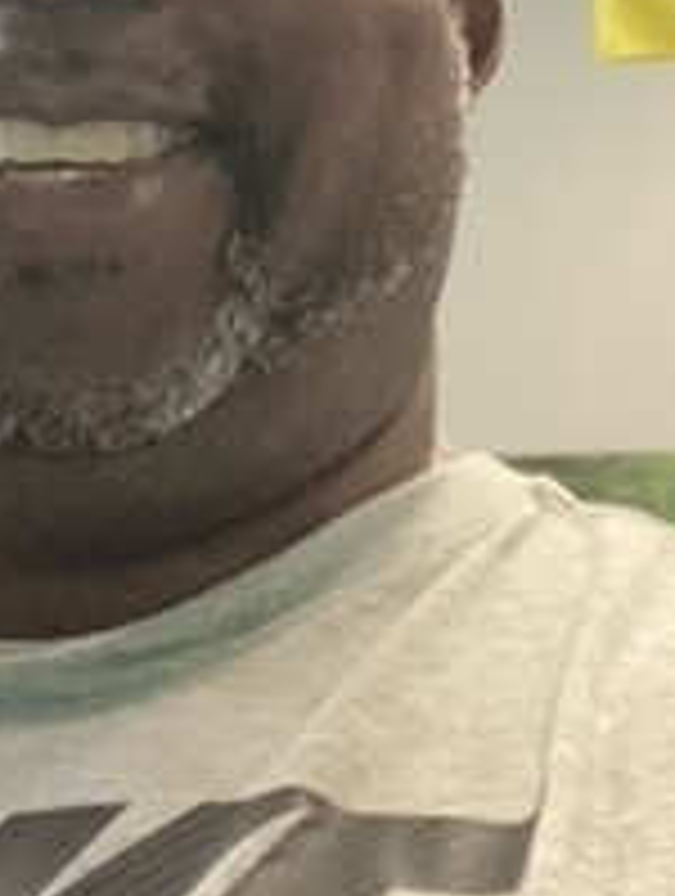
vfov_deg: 18.8
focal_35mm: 103
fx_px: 2669
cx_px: 130
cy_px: 122
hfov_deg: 14.3
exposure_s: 1/40
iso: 640
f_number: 2.2
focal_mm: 2.87
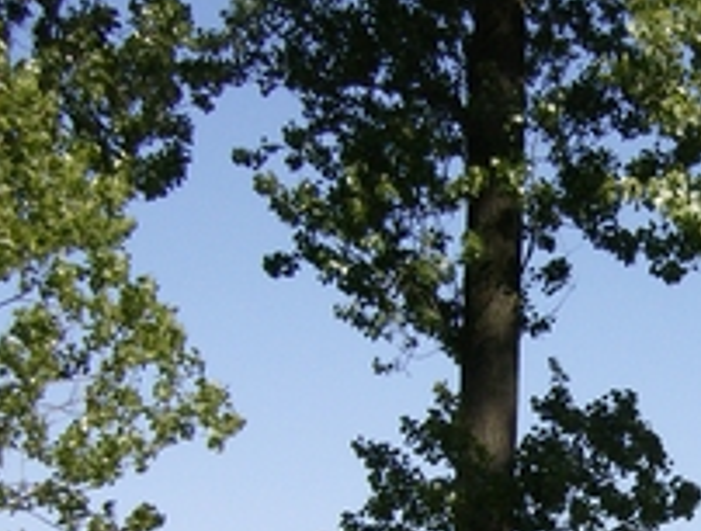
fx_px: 2175
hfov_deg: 18.0
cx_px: 656
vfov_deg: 13.8
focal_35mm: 107
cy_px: 482
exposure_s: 1/617
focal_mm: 6
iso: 100
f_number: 4.7
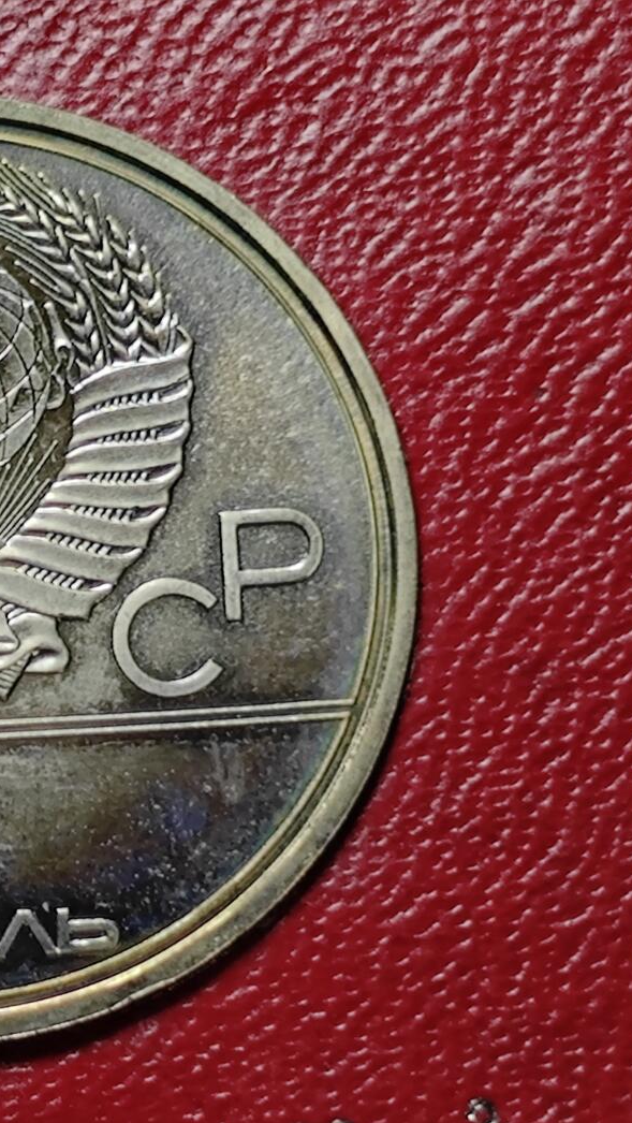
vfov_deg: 12.5
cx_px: -79
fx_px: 5120
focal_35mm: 172
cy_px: 563
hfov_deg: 7.0
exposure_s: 1/100
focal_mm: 5.84
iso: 125
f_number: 1.6
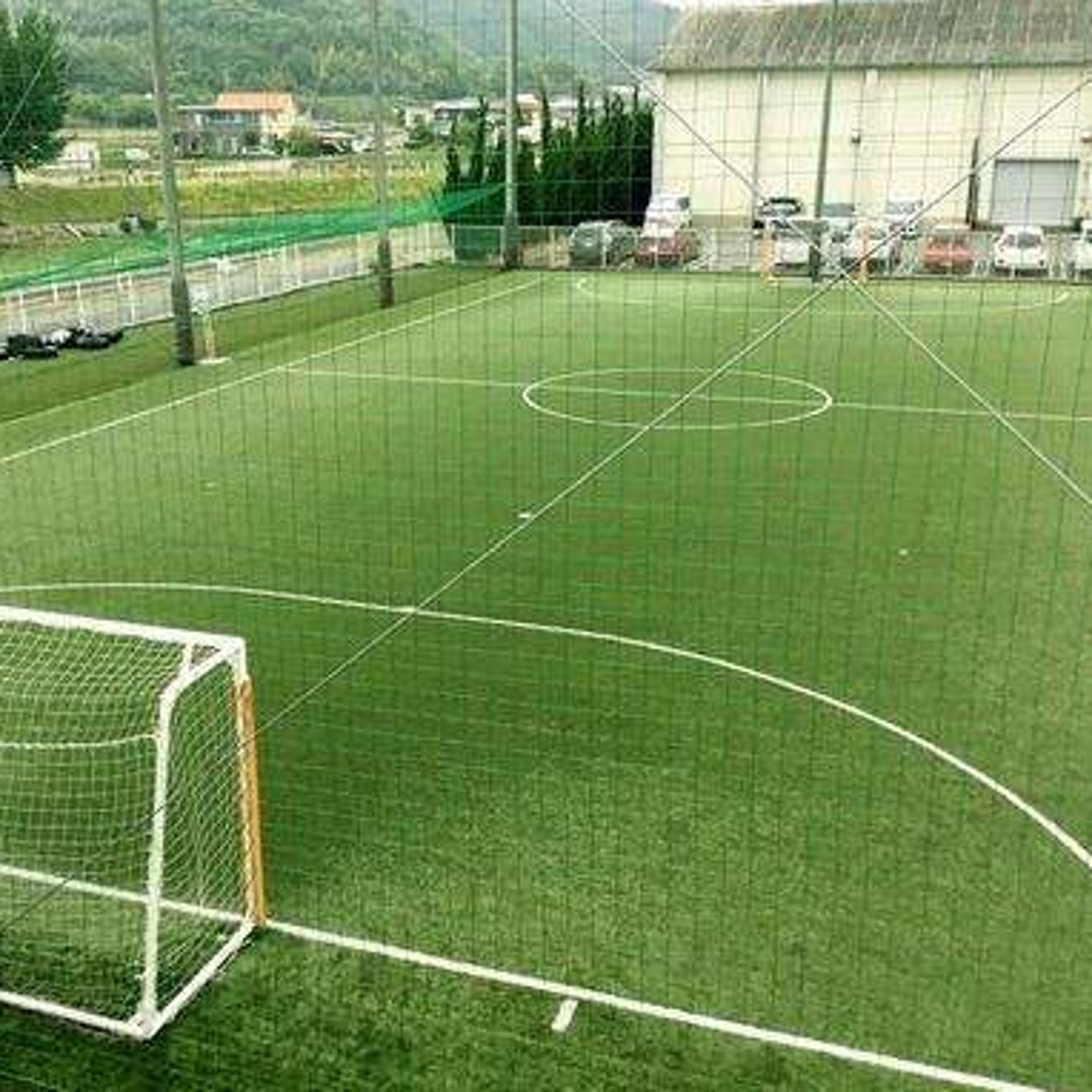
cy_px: 550
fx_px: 1321
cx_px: 492
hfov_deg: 44.9
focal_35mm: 37
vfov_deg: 44.9
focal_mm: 3.3
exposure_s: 1/169
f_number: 2.4
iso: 25
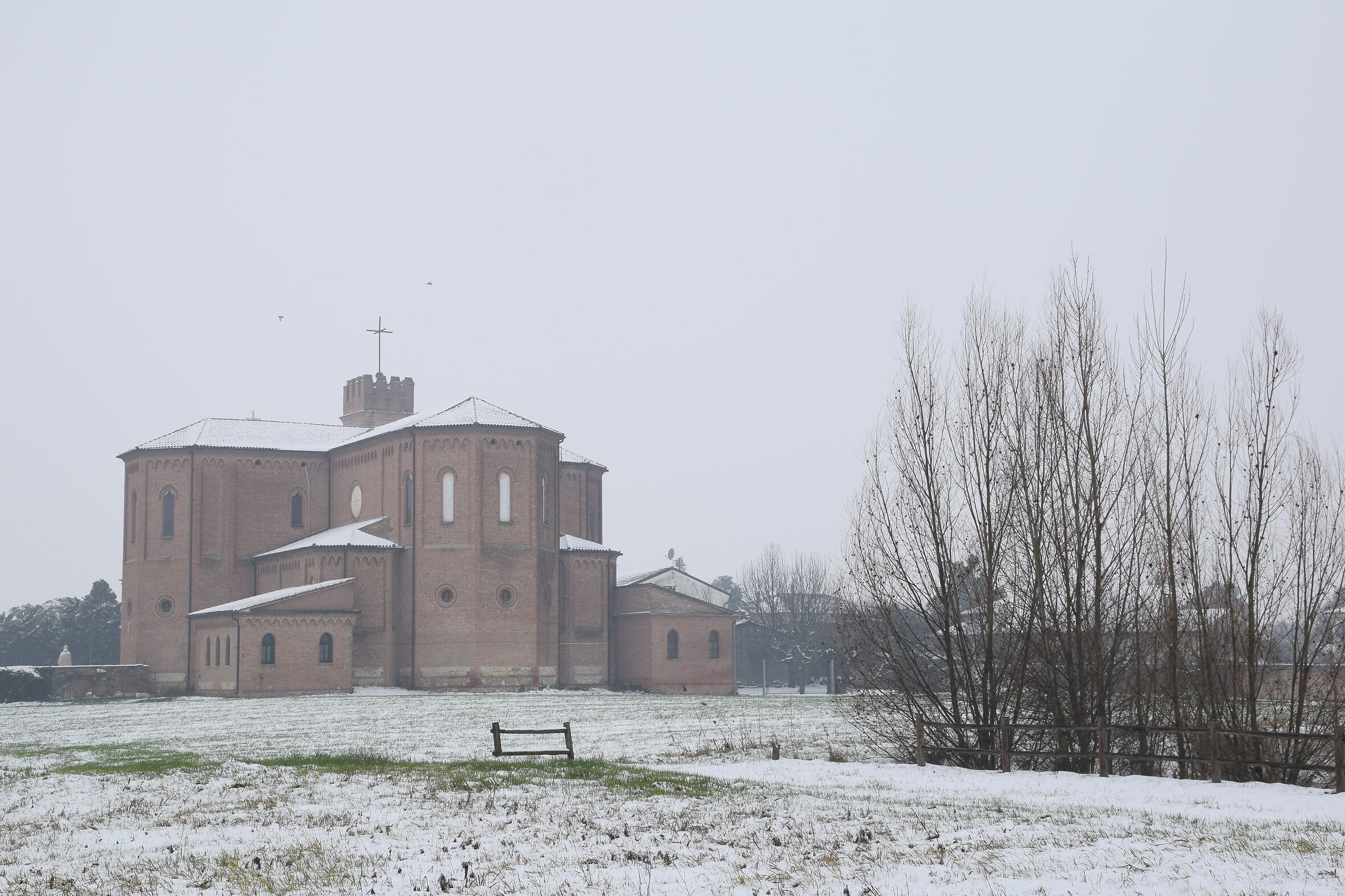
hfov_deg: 37.2
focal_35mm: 54
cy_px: 445
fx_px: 1999
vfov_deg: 25.3
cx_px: 680
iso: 200
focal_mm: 35
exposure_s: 1/400
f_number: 10
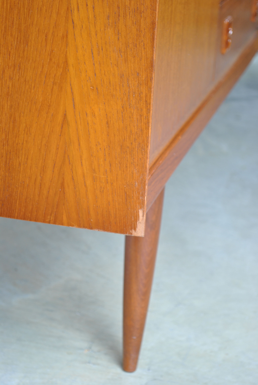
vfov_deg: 24.6
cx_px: 129
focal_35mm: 82
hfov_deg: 16.6
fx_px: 884
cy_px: 192
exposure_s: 1/20
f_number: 5.6
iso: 200
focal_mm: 55
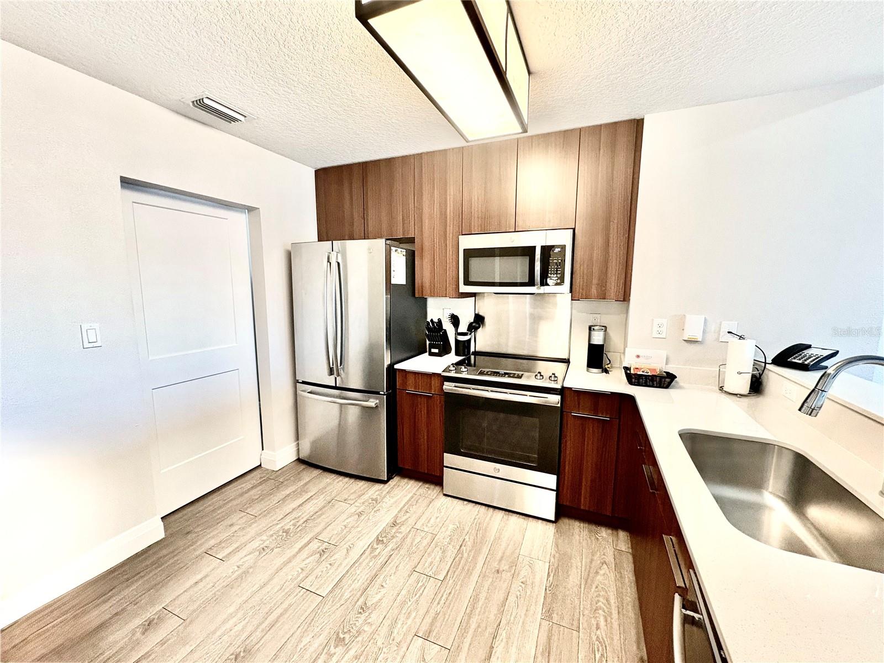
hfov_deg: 102.1
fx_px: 358
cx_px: 442
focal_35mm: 14
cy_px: 332
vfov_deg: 85.7
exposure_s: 1/60
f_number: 2.2
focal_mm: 2.22
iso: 400
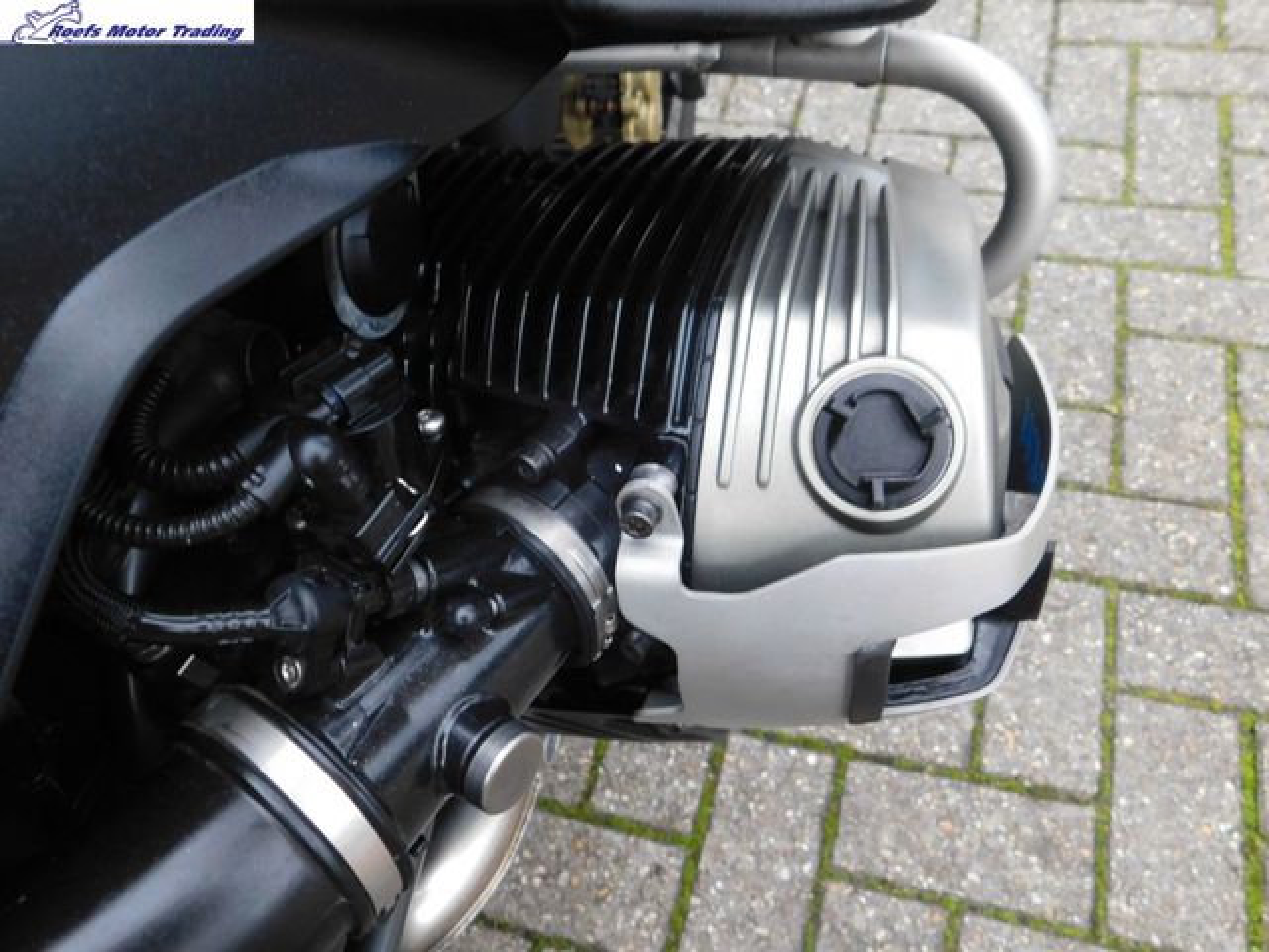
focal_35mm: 28
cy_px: 476
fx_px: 1026
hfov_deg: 63.4
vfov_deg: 49.7
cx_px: 634
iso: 280
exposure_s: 1/30
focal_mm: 4.9
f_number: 3.2
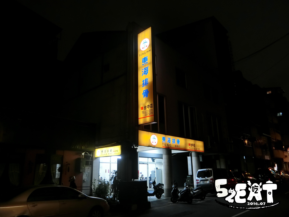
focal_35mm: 25
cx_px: 144
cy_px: 108
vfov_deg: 54.9
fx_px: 209
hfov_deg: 69.4
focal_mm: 5.4
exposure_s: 1/20
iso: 200
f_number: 2.8
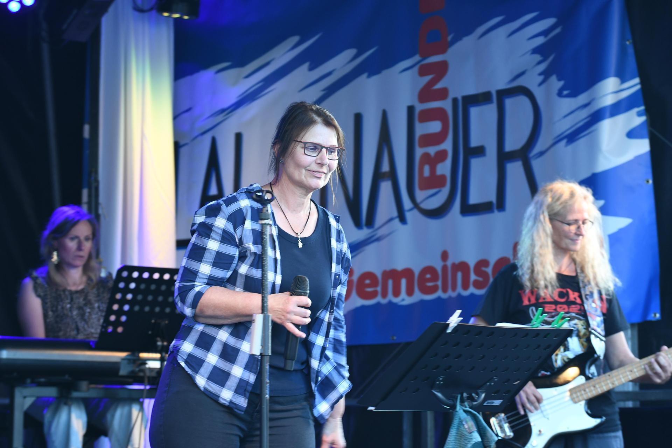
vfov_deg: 9.1
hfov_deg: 13.7
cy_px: 224
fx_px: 2800
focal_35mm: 150
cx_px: 336
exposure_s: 1/80
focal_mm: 100
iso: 800
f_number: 4.5
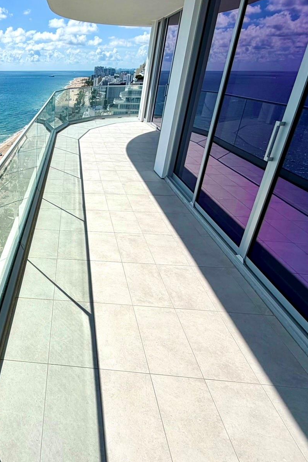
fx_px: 321
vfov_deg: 71.5
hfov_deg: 46.1
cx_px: 28
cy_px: 221
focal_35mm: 25
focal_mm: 2.22
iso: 20
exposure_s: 1/2320
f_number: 2.2
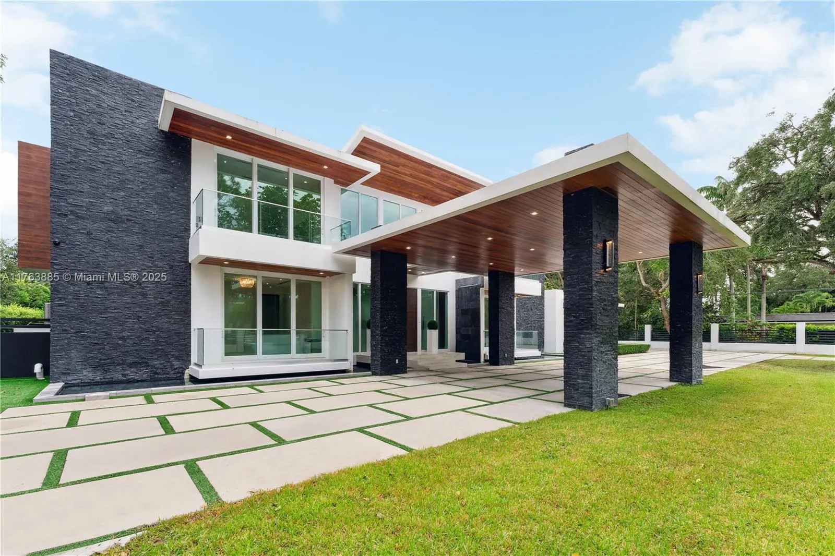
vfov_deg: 81.2
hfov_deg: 104.3
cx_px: 418
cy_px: 278
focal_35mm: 14
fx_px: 325
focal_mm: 14
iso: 100
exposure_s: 1/10
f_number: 9
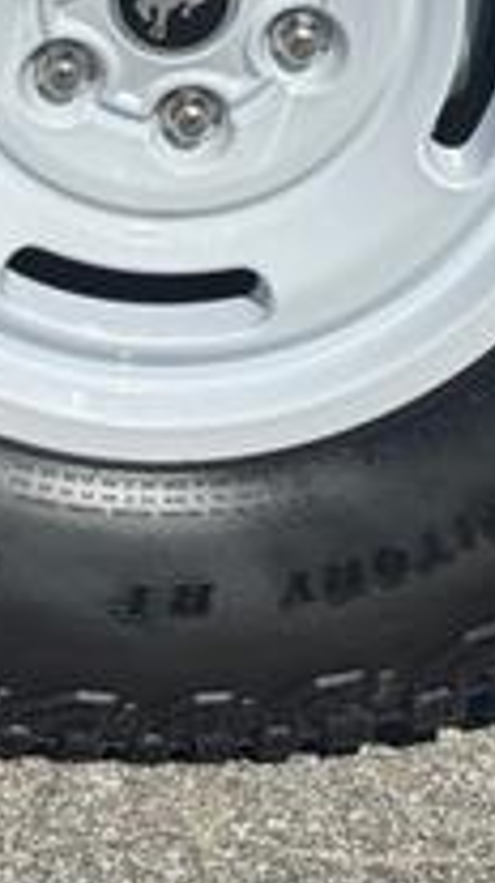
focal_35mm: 162
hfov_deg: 7.5
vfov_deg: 13.0
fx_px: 3791
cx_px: 175
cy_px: -81
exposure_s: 1/7937
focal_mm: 6.76
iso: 64
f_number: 1.78
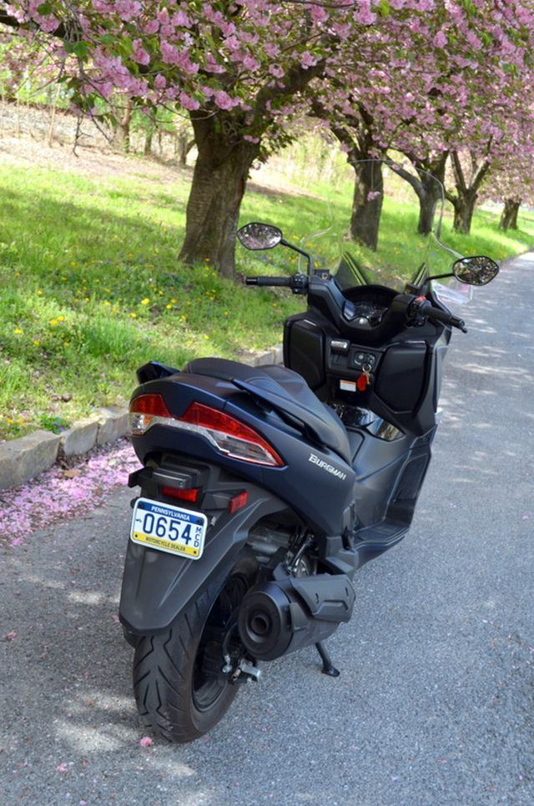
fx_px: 1006
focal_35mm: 45
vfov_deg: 43.7
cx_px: 267
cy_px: 403
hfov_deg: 29.7
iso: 200
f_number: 5.6
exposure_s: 1/125
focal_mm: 30
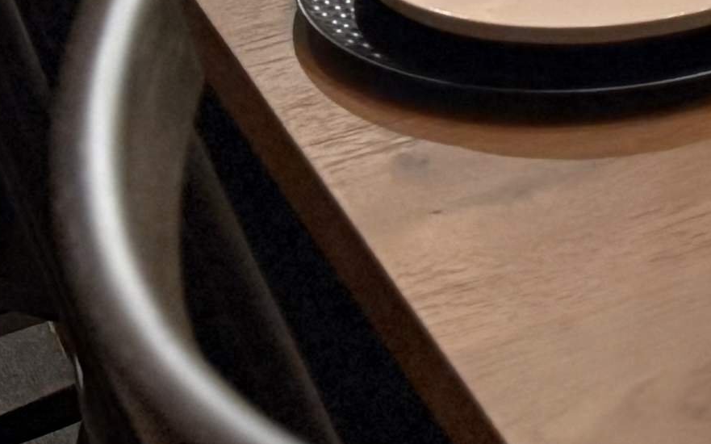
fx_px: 3196
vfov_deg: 6.8
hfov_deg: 11.5
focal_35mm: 165
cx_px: 1377
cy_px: -1122
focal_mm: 6.76
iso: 800
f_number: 1.78
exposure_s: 1/40
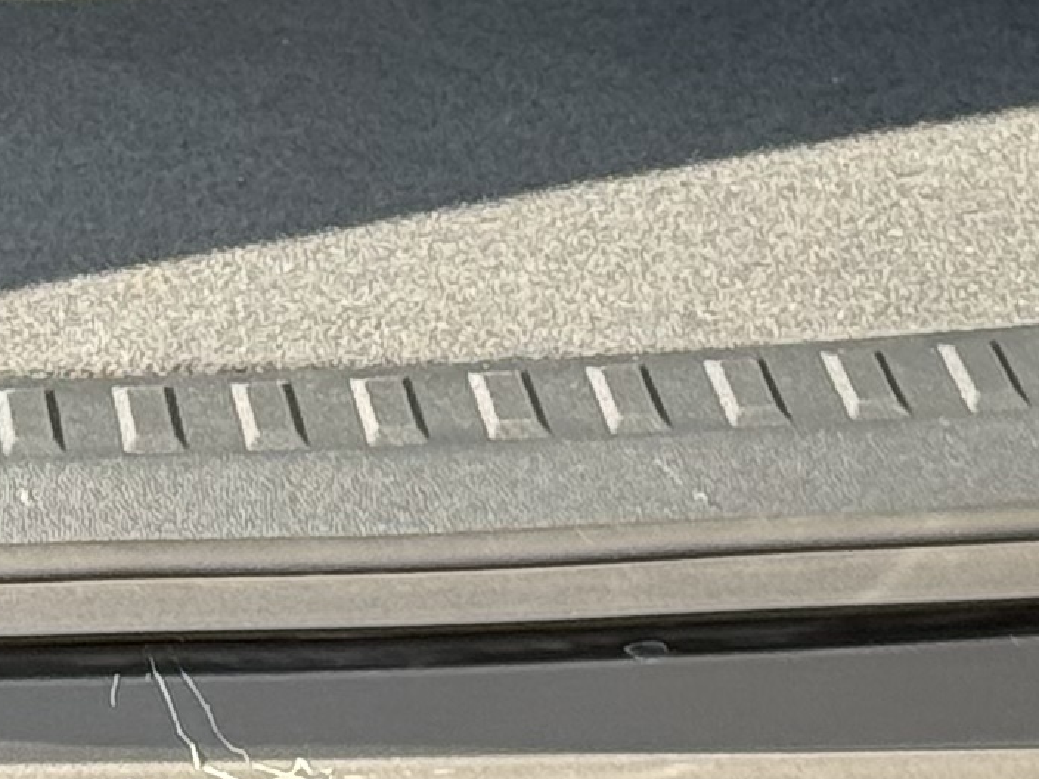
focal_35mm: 275
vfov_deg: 5.2
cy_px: -1034
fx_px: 8254
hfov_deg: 7.1
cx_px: -422
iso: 100
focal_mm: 6.76
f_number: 1.78
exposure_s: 1/606
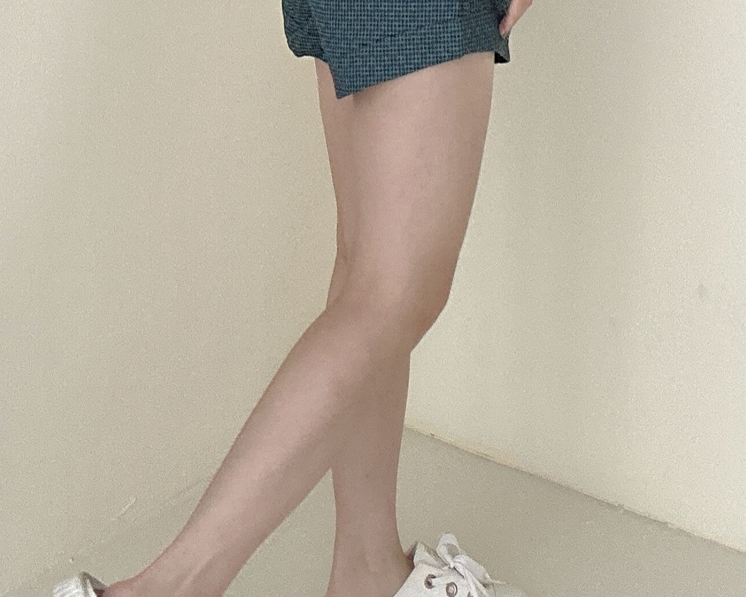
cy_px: -40
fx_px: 1126
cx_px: 369
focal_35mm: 51
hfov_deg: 36.7
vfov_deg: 27.5
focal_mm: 2.69
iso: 160
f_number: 1.9
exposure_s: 1/60
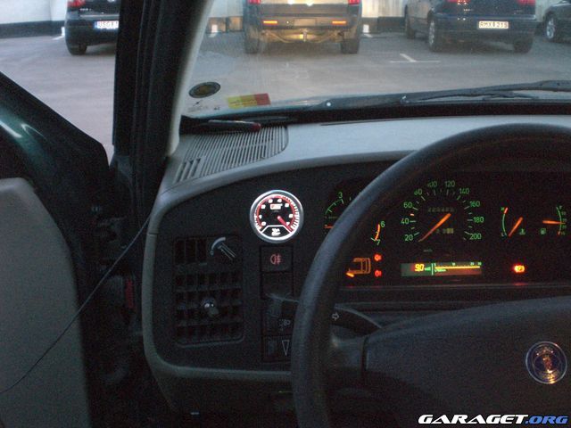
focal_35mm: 38
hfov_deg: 49.0
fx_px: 627
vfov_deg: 37.7
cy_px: 214
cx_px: 286
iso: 800
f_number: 3.1
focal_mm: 6.3
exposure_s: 1/15
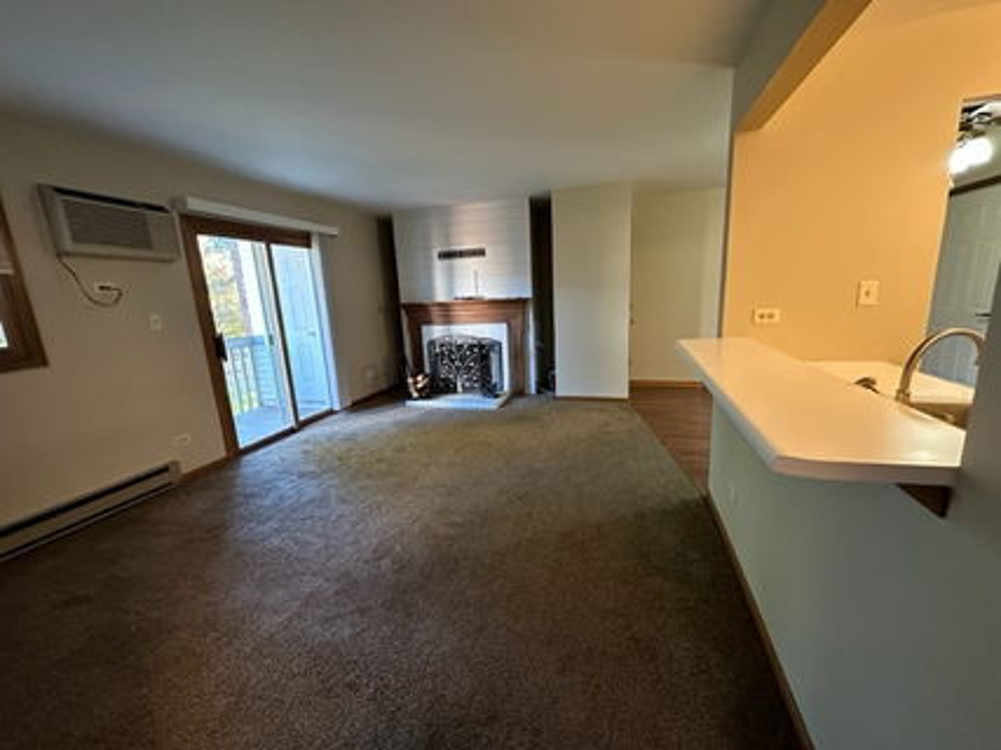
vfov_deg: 85.6
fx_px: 405
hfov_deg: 102.1
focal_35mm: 14
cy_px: 375
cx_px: 500
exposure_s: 1/60
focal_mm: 2.22
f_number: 2.2
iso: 1000
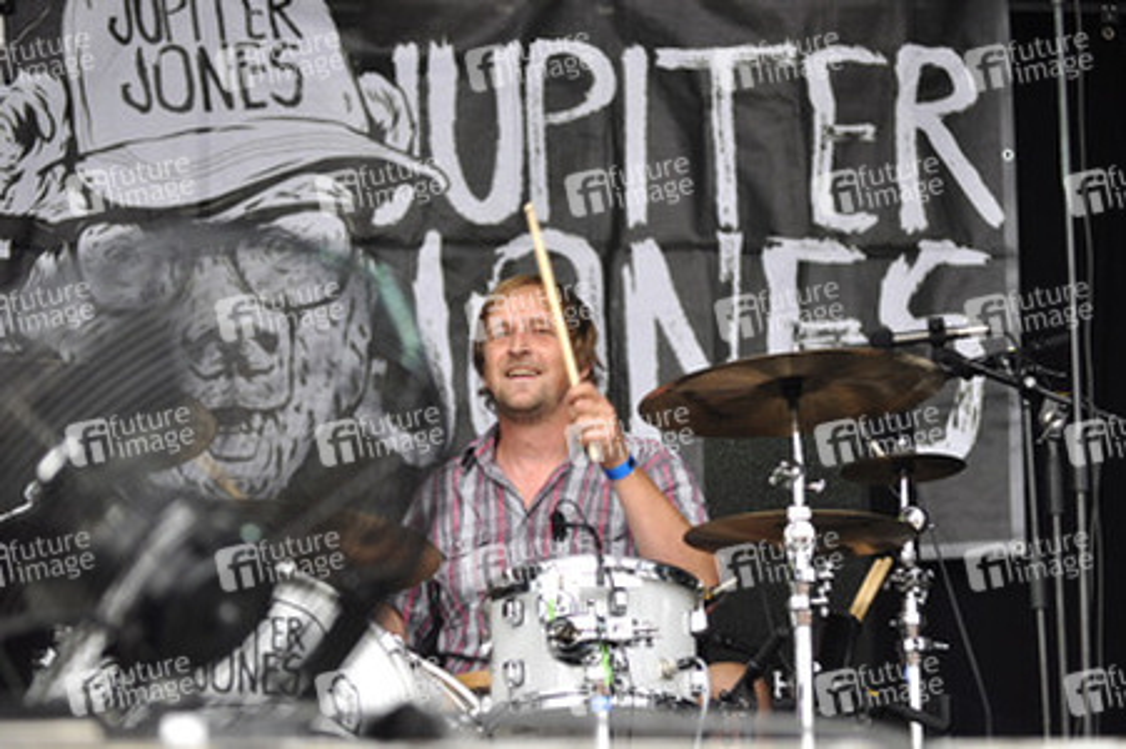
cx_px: 563
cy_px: 374
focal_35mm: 180
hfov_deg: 11.4
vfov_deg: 7.6
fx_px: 5626
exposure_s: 1/200
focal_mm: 120
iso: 640
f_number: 5
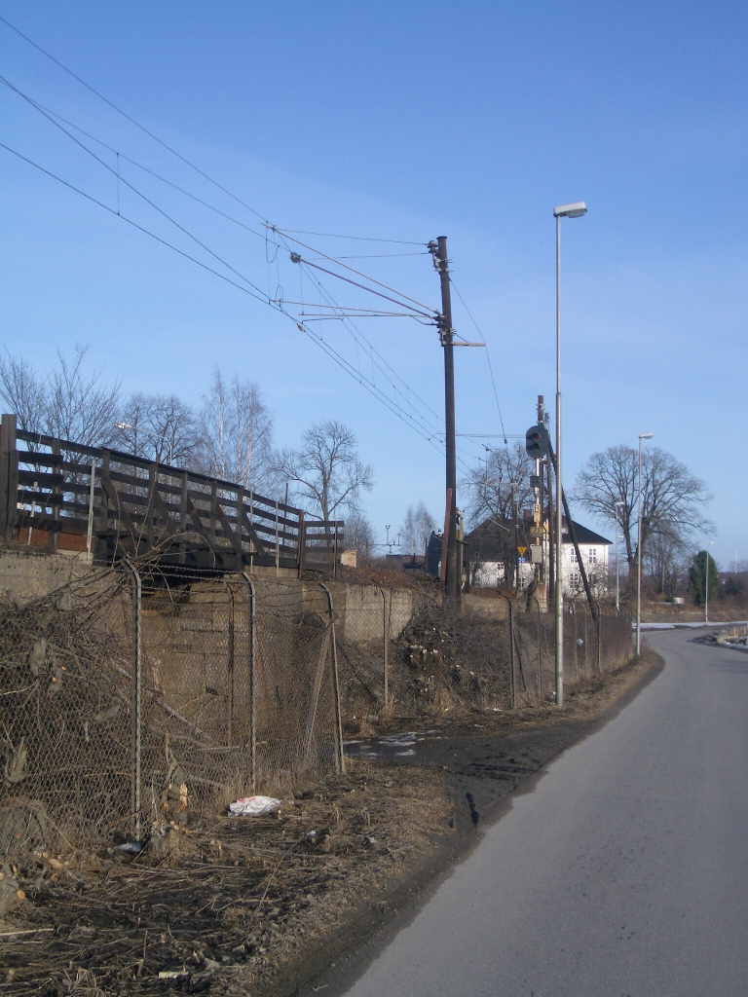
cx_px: 374
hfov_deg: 23.7
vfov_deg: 31.2
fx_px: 1786
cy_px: 498
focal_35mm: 62
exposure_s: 1/250
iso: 50
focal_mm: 10.2
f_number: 5.6
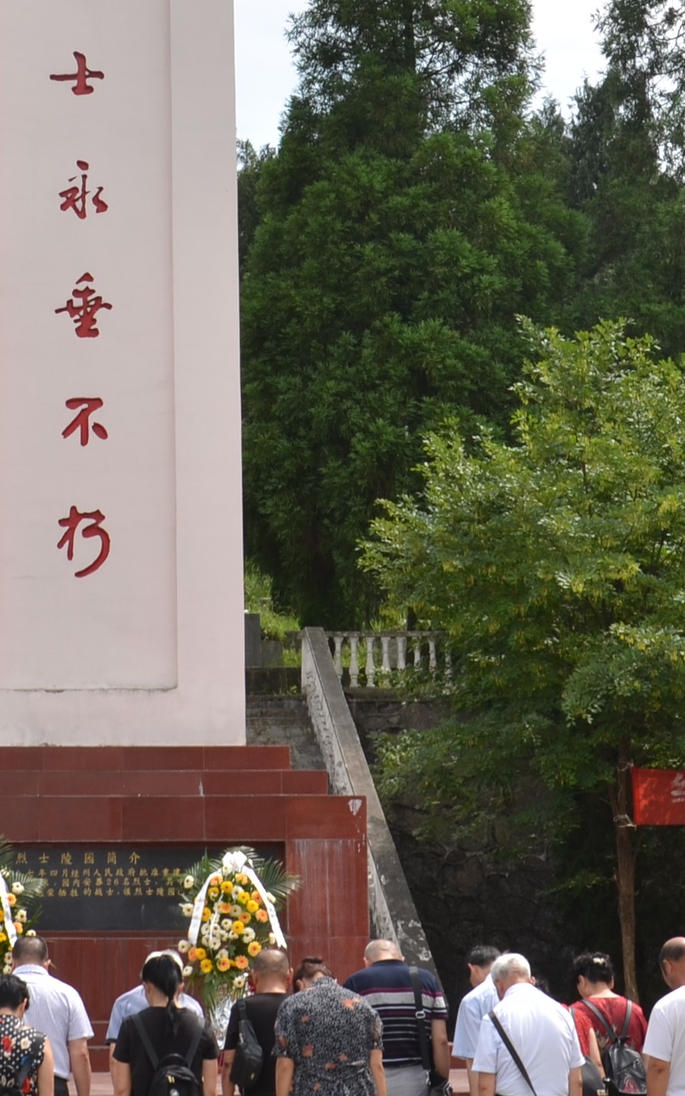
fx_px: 2808
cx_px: 148
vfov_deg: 22.0
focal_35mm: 94
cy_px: 346
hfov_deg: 13.8
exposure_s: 1/250
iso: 100
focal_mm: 24
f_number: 8
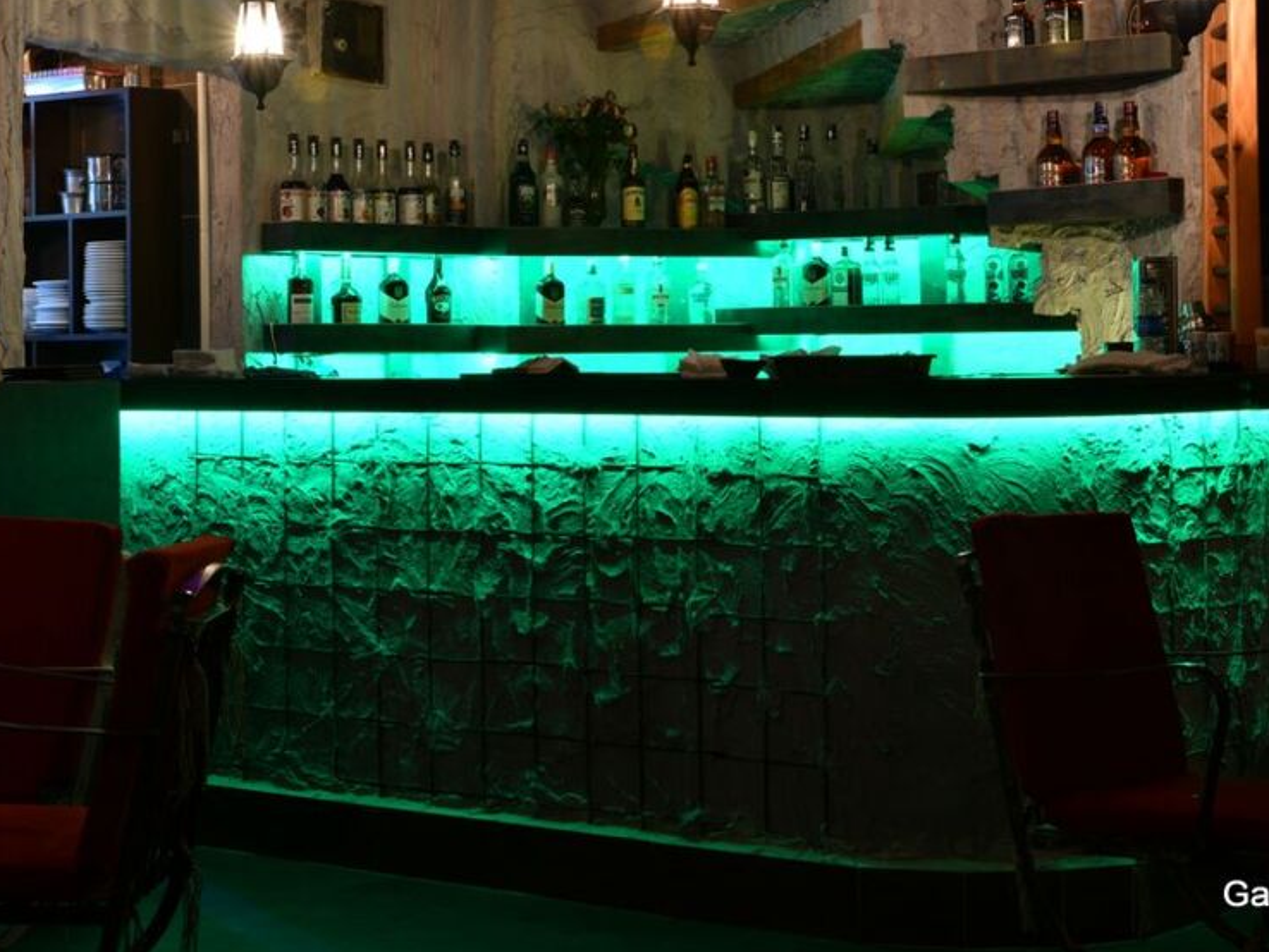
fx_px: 2860
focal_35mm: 78
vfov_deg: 18.8
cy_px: 296
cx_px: 559
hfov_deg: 25.0
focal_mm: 52
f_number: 9
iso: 100
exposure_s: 2.5
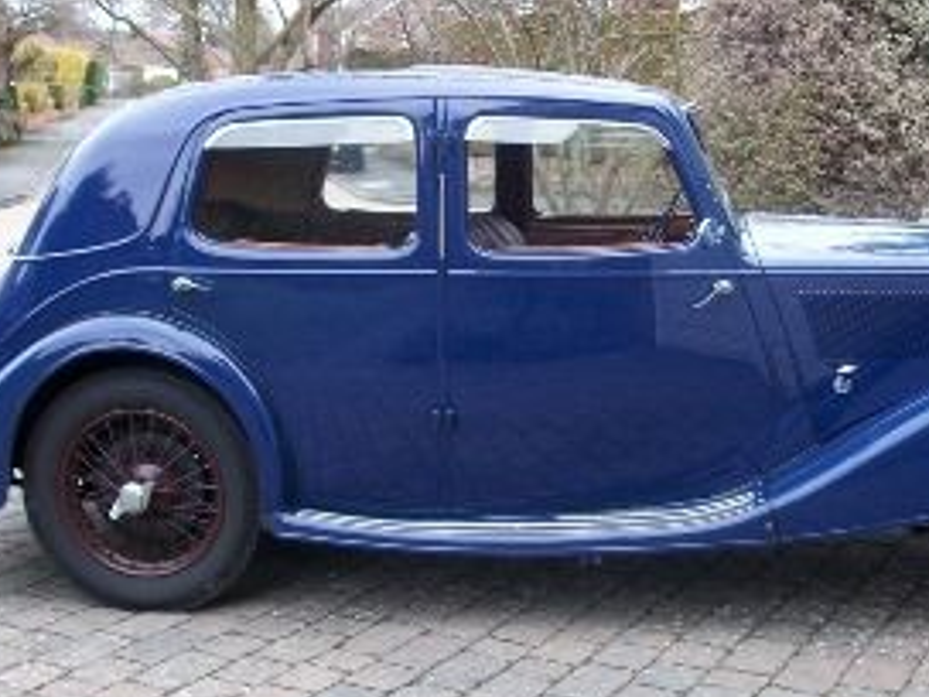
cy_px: 331
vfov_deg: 28.6
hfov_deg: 37.2
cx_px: 601
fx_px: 1369
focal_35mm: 51
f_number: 2.9
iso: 80
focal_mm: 5.7
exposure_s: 1/149
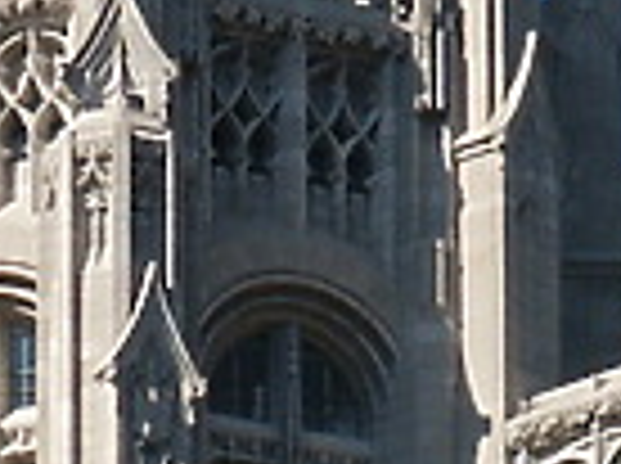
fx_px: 16243
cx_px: 225
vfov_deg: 1.6
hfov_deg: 2.2
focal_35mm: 907
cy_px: 561
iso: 64
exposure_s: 1/180
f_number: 8
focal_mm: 28.23
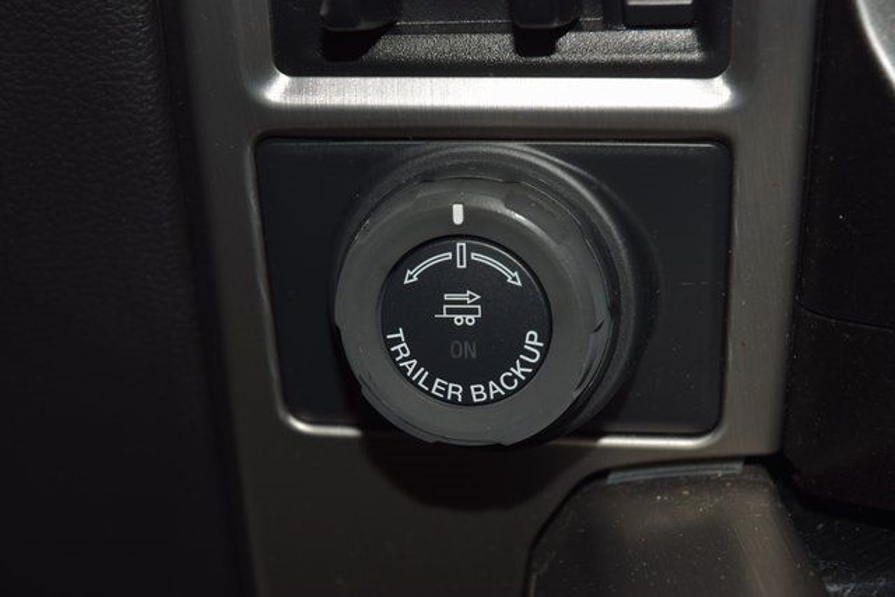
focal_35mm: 105
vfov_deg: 13.0
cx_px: 448
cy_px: 298
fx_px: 2611
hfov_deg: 19.5
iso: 100
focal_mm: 70
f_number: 8
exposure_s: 1/125
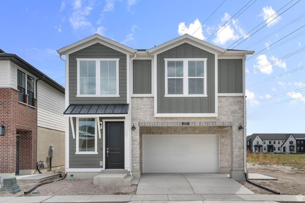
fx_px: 254
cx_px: 152
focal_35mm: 30
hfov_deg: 62.0
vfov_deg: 43.6
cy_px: 102
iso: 320
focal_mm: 30
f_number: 8
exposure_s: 1/200
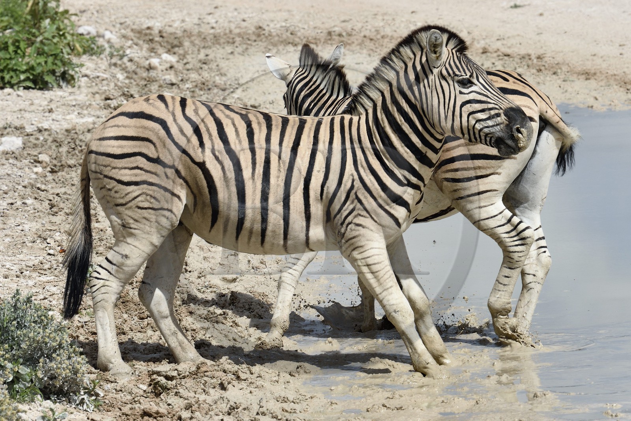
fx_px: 4206
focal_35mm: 240
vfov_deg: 5.7
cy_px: 210
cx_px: 316
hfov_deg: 8.6
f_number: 11
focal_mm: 240
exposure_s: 1/1600
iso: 400
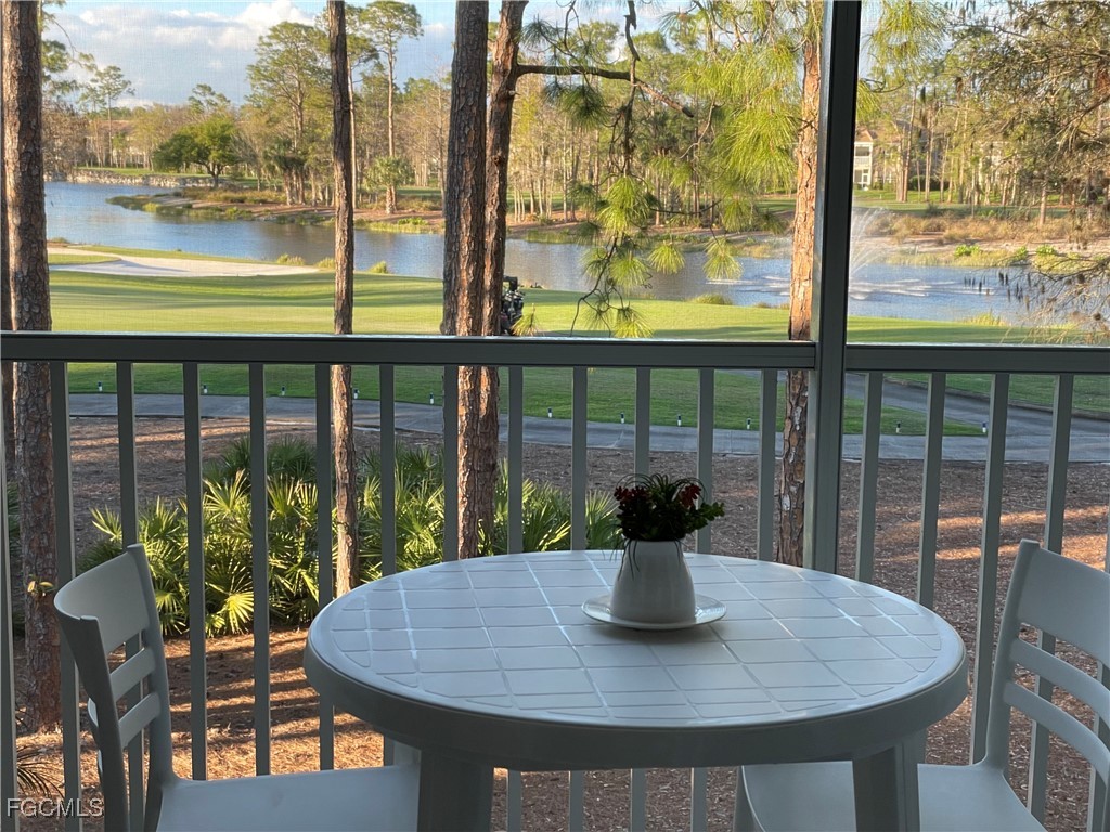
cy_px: 416
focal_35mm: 52
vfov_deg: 28.0
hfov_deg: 36.8
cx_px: 555
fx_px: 1667
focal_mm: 6
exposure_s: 1/99
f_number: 2
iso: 40
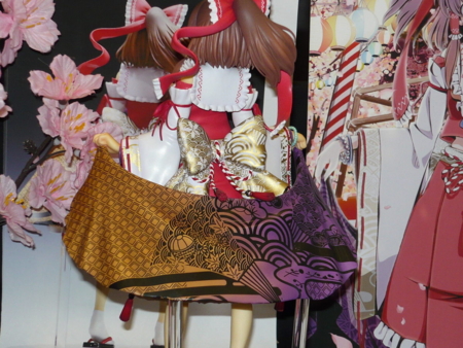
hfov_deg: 22.2
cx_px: 232
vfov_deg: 16.8
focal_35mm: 88
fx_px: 1178
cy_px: 174
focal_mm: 9.1
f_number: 3.4
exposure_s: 1/40
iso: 100
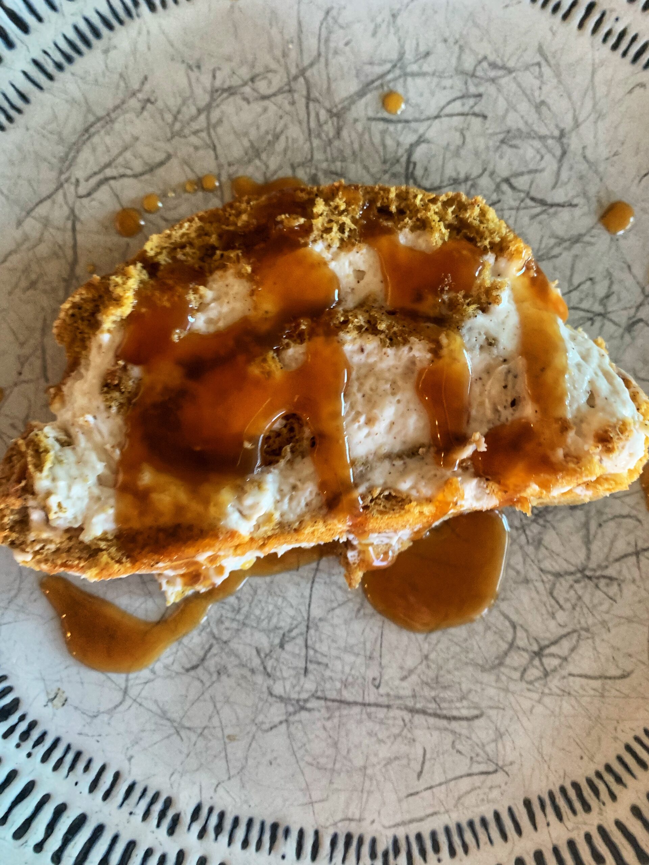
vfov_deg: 67.3
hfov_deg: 53.1
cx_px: 324
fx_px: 650
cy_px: 432
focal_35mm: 26
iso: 250
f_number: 1.8
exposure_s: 1/40
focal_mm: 4.25
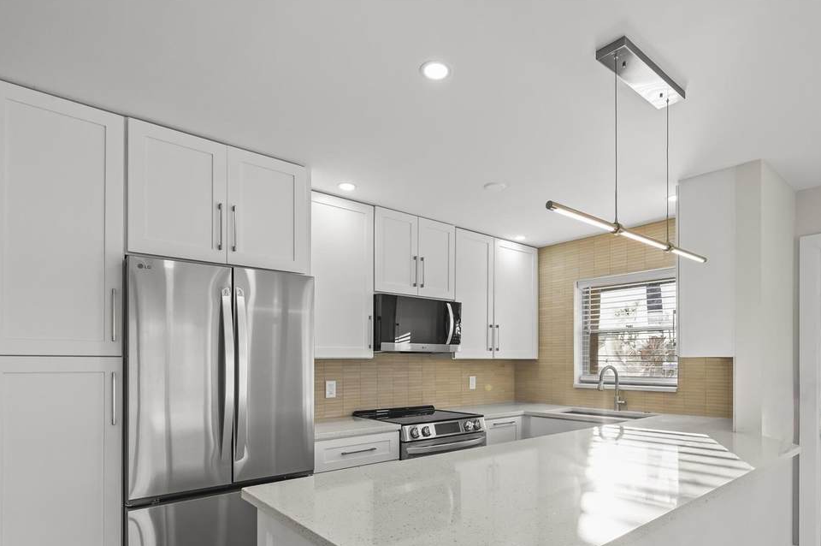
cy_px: 358
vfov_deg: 60.5
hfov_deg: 83.8
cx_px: 450
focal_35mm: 20
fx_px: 456
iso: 800
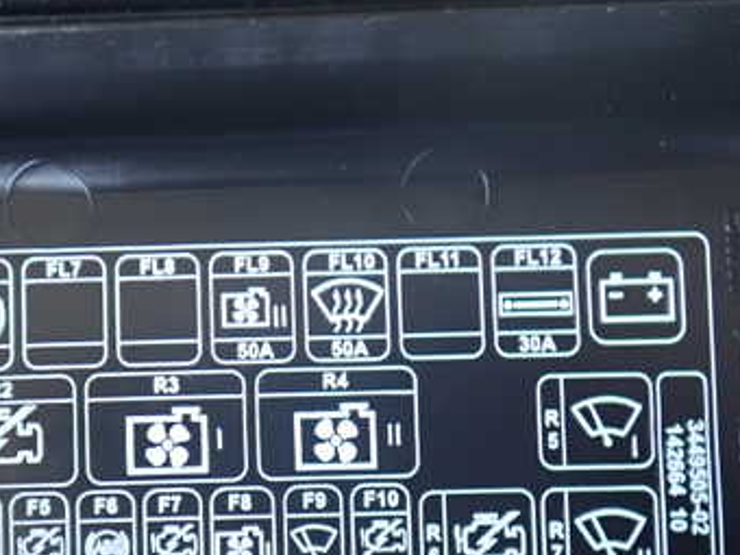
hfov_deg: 35.6
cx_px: 215
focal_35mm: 53
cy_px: 416
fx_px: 1133
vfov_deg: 27.2
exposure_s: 1/30
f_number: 2.3
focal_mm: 5.4
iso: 400
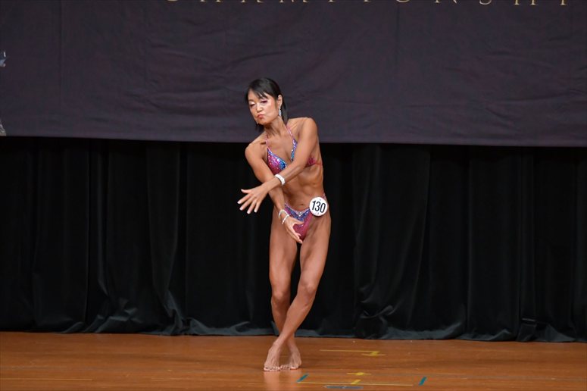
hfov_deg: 7.2
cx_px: 294
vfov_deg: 4.8
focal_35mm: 285
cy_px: 196
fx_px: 4645
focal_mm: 190
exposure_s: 1/400
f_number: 5.6
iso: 4000
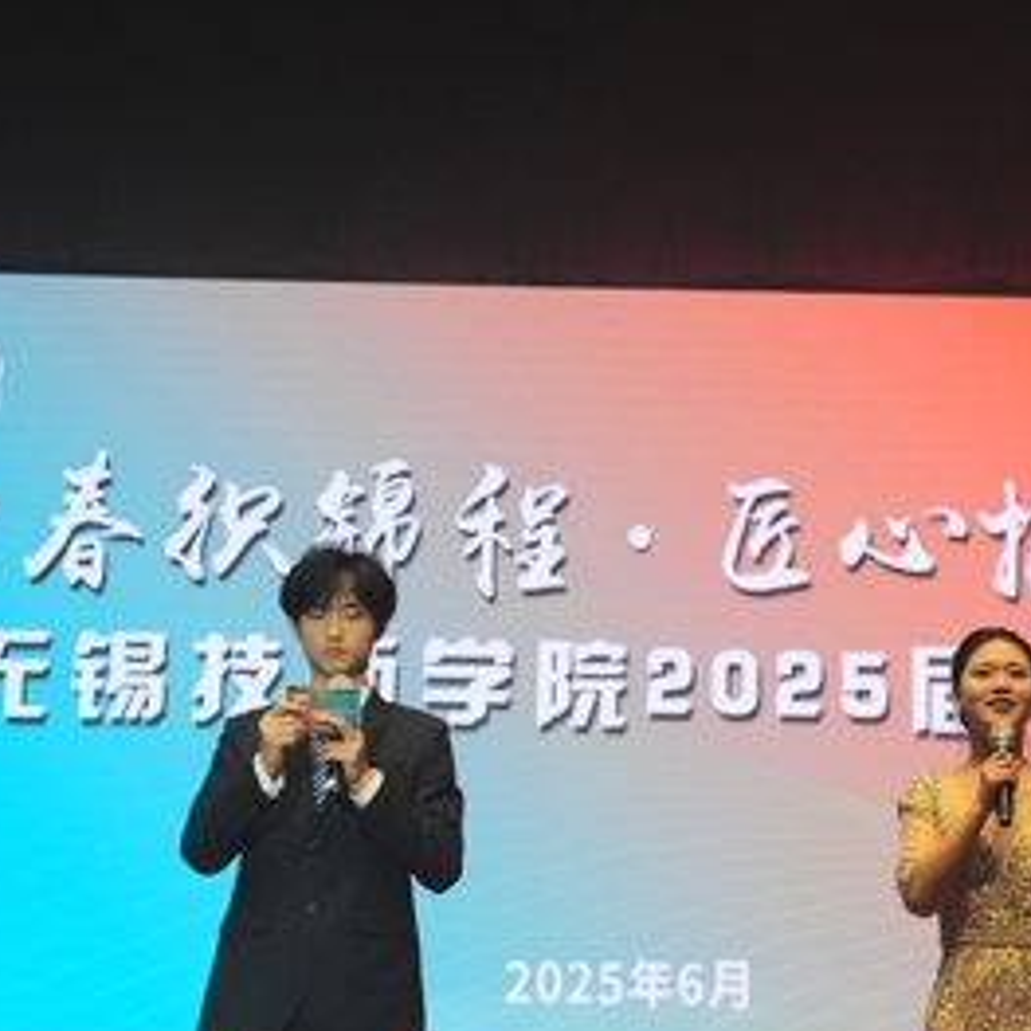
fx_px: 3134
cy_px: 682
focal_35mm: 93
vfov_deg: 18.6
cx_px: 737
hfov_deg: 18.6
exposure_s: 1/160
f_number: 3.2
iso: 320
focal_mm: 48
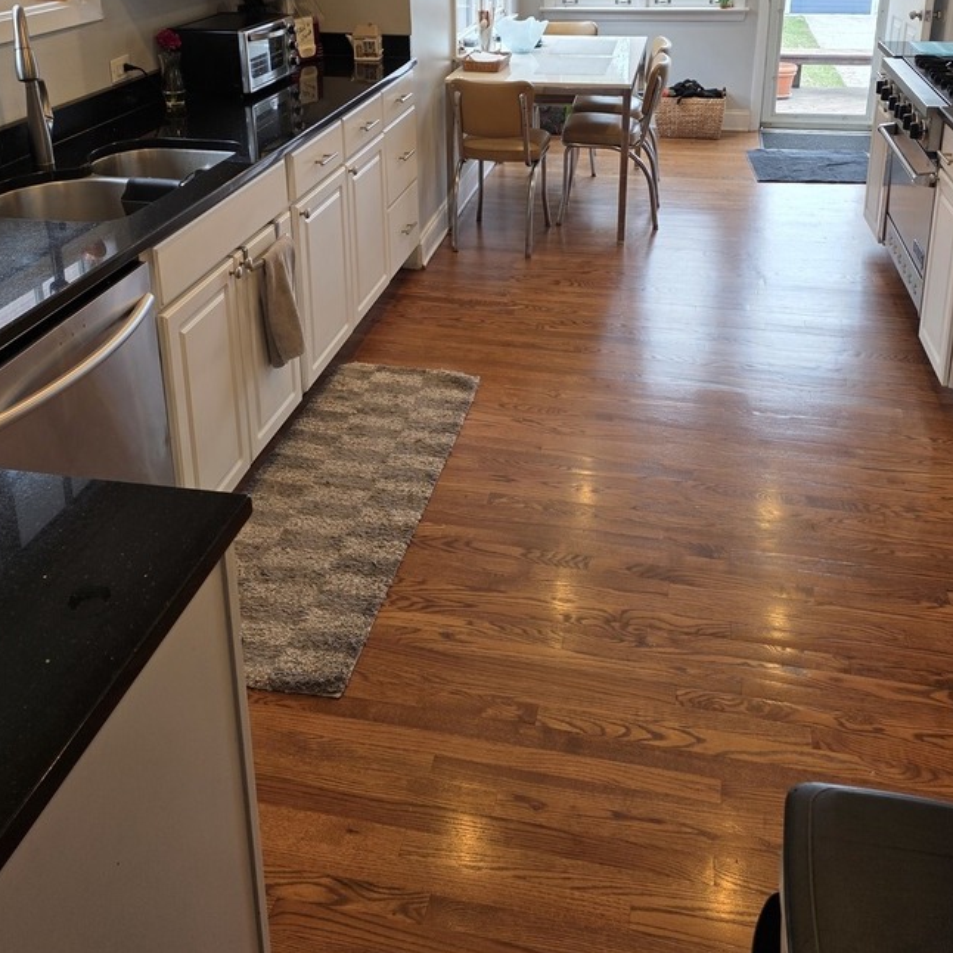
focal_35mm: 34
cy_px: 240
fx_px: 1059
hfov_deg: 48.4
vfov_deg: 46.7
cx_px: 496
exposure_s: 1/120
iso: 50
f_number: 1.7
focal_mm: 6.25
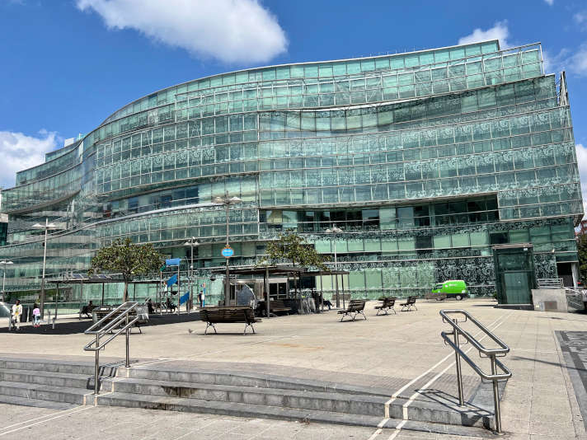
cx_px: 291
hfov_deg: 65.3
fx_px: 458
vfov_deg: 51.3
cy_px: 214
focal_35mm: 27
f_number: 1.5
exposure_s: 1/5587
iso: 50
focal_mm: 5.7
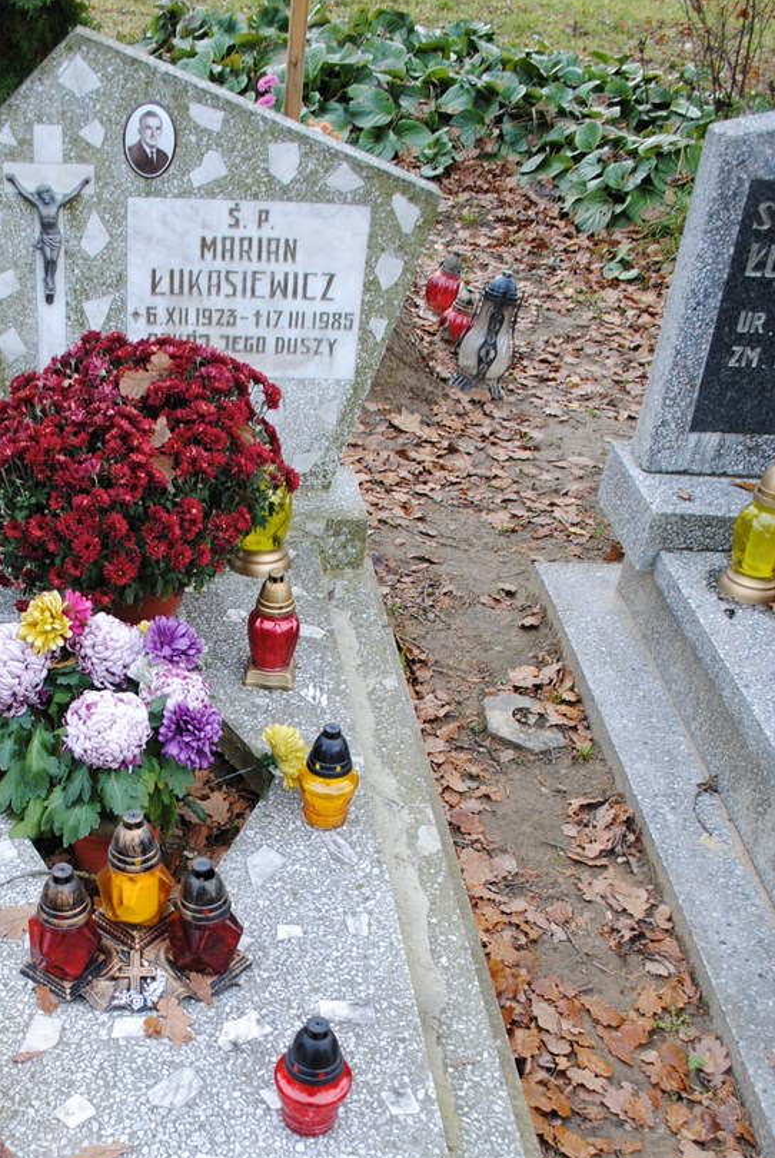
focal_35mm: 40
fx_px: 1288
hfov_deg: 33.1
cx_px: 229
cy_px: 798
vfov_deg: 47.4
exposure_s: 1/80
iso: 200
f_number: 4.5
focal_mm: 18
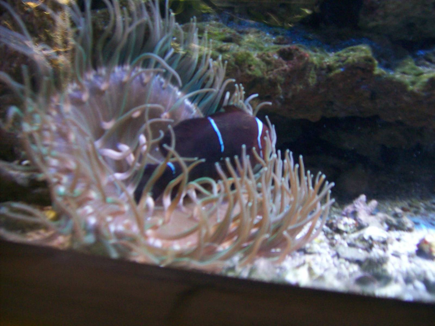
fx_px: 452
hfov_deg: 51.4
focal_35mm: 36
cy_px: 163
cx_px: 218
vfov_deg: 39.7
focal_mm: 6
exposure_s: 1/8
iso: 200
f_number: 2.7
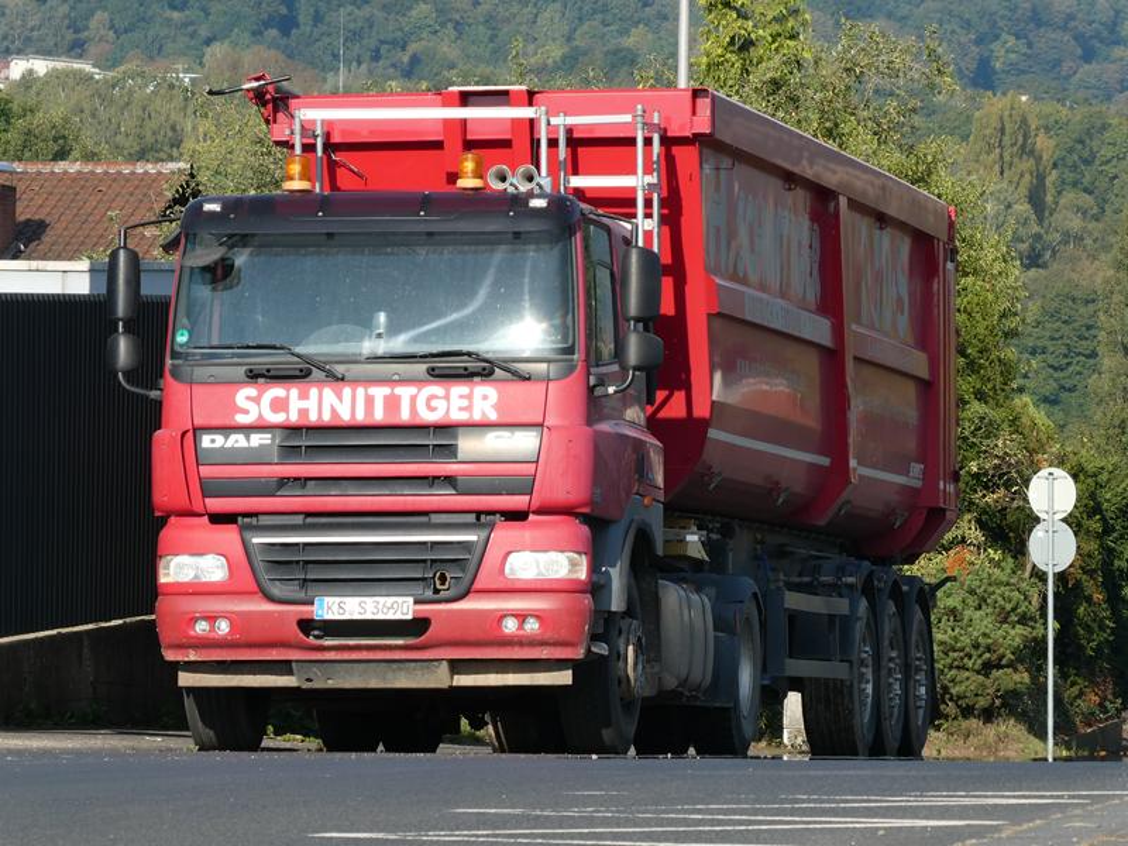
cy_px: 423
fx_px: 9189
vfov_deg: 5.3
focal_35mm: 282
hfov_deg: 7.0
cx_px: 564
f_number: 5.7
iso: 80
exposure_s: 1/320
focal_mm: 50.5
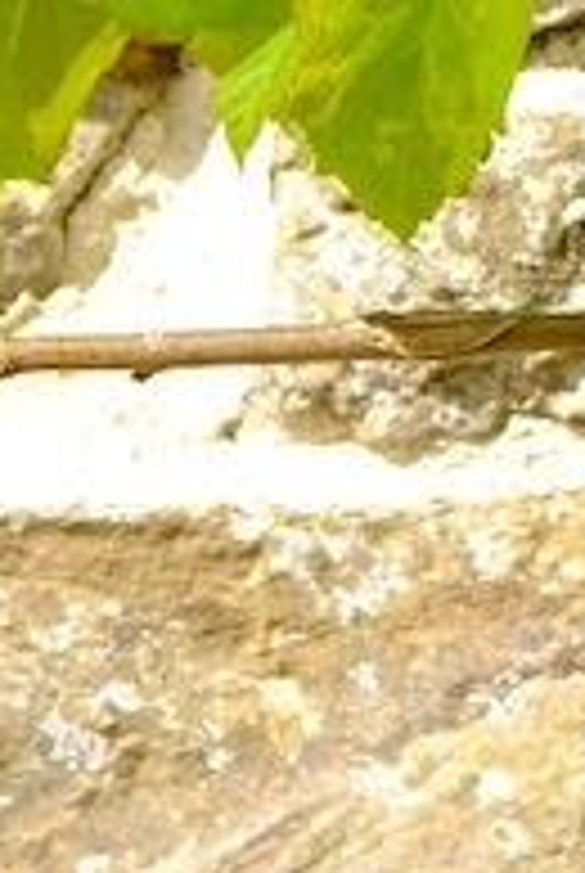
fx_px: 9763
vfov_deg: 5.1
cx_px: 1692
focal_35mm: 402
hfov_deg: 3.4
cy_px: 144
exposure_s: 1/500
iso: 800
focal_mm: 40.7
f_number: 6.4
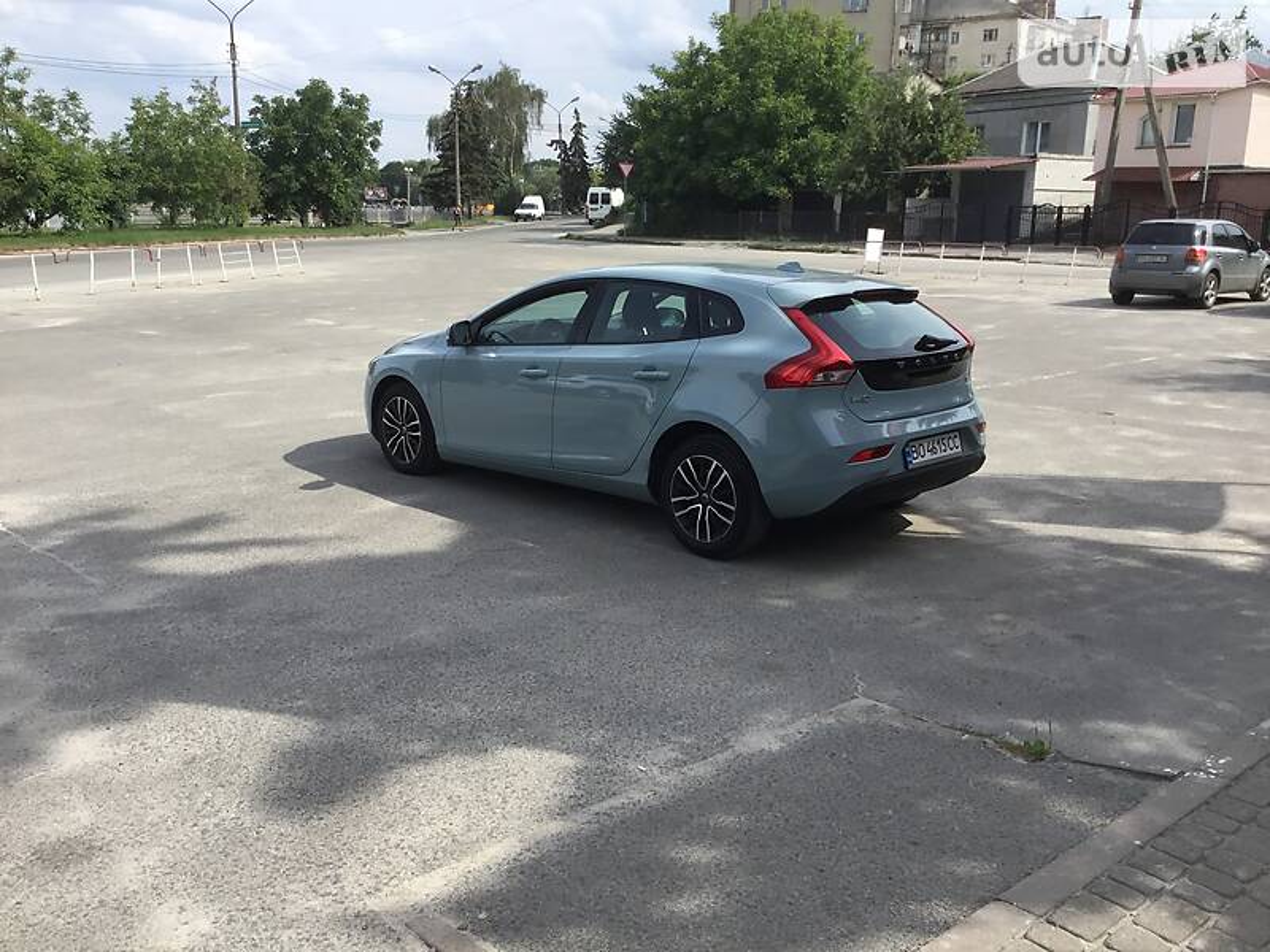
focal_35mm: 31
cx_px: 635
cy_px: 476
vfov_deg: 45.4
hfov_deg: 58.4
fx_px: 1137
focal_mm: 3.3
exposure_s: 1/959
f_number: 2.4
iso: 25
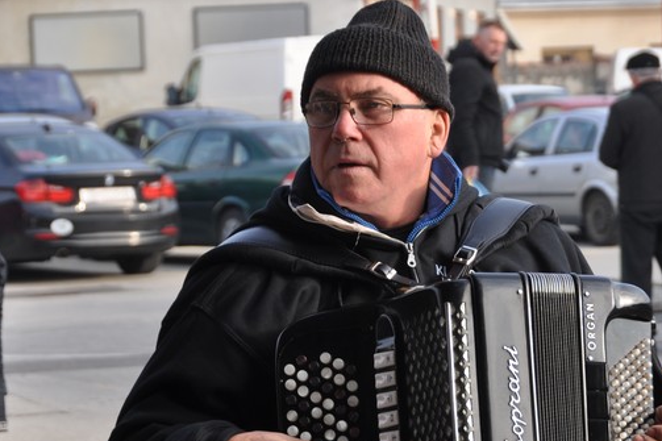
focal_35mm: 159
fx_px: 2919
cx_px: 490
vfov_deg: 8.6
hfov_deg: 12.9
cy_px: 314
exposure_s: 1/200
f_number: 7.1
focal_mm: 65
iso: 200
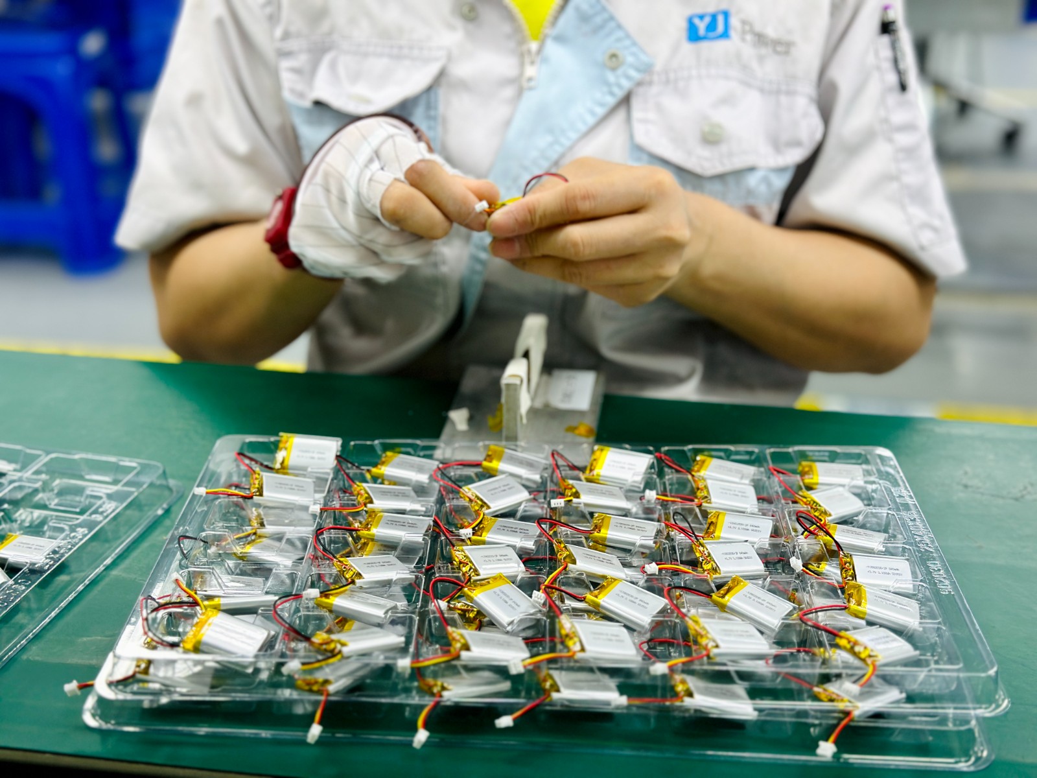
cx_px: 518
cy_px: 389
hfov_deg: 39.7
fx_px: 1438
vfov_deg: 30.3
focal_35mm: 48
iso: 125
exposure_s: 1/100
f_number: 1.78
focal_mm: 6.86
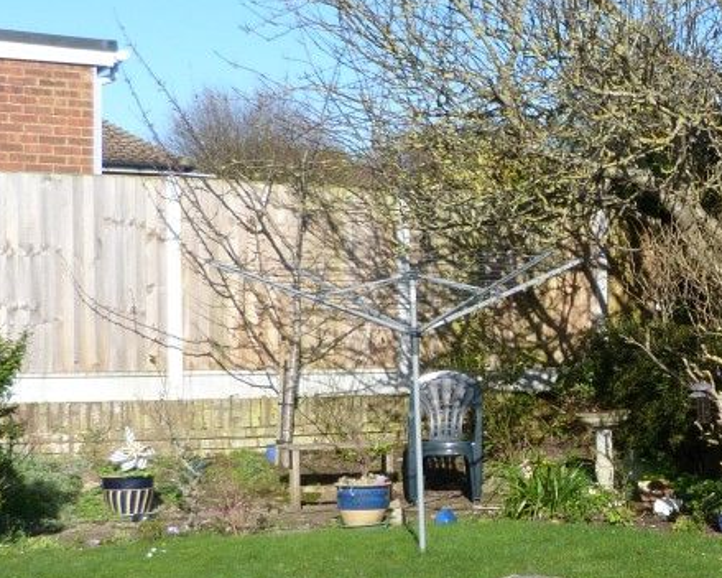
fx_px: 1709
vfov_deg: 19.1
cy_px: 382
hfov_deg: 22.4
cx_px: 811
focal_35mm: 80
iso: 80
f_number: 2.8
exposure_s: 1/800
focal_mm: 4.5
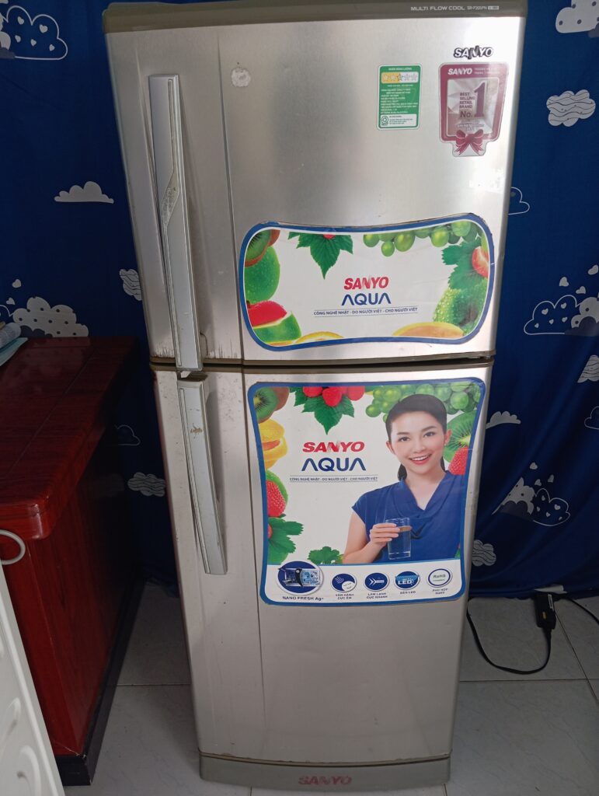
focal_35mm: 28
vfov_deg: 63.4
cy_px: 398
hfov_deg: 49.9
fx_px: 644
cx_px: 300
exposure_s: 1/50
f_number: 1.8
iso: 228
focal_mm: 4.22
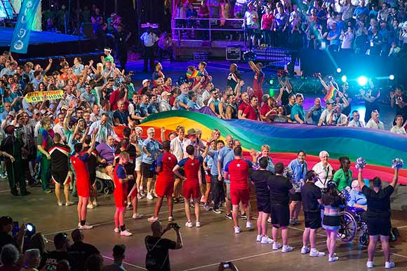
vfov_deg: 12.5
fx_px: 1244
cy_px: 136
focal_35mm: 110
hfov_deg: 18.6
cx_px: 204
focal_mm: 110
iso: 6400
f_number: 4.2
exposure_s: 1/750
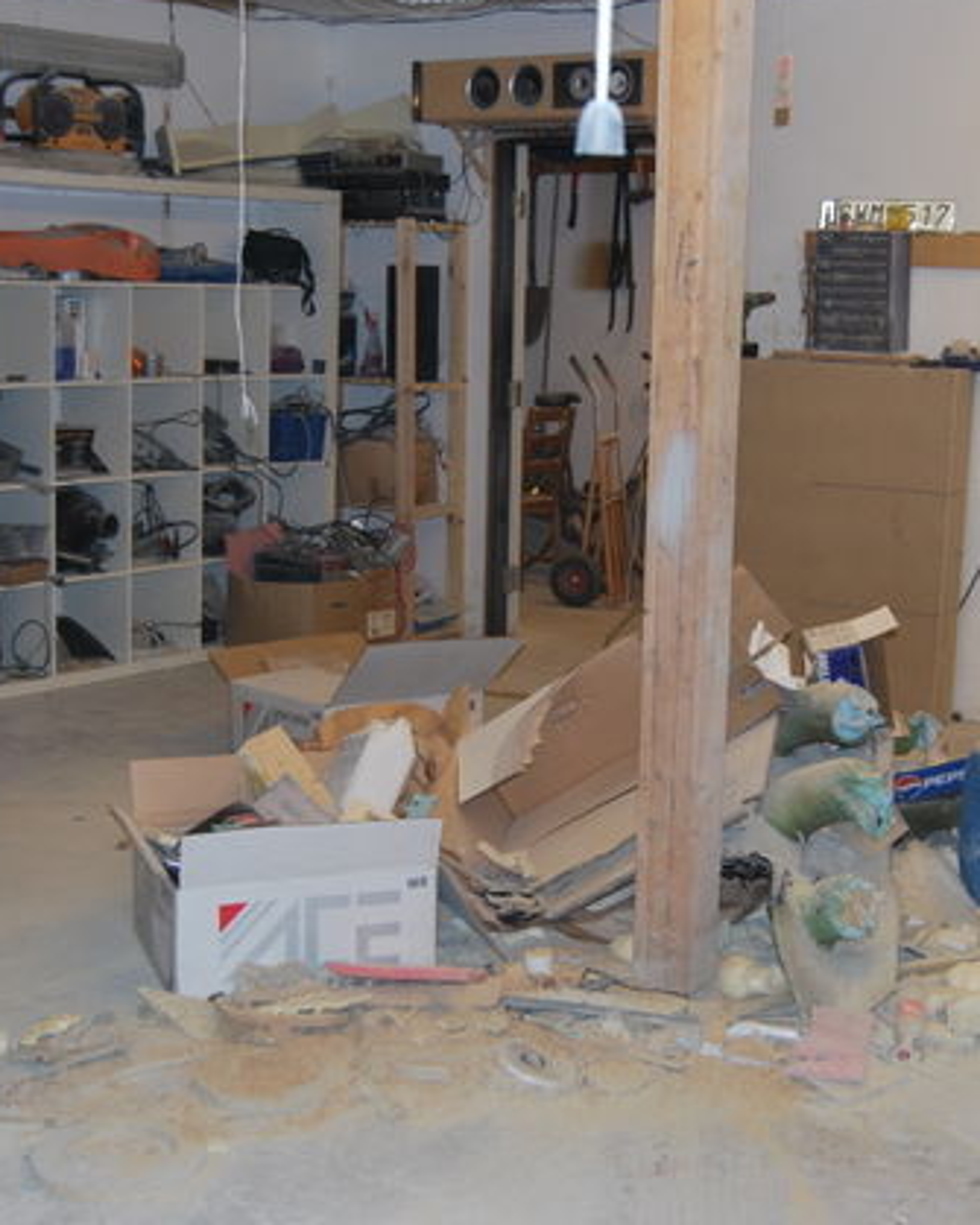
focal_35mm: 56
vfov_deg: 33.6
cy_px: 611
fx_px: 2031
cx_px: 582
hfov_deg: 27.1
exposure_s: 1/60
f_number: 4
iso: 200
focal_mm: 26
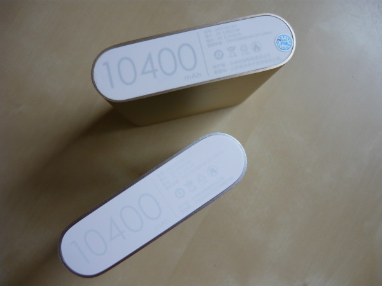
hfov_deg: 55.4
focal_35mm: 33
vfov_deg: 42.9
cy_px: 143
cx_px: 191
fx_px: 364
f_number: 2.8
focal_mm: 5.5
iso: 100
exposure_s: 1/40
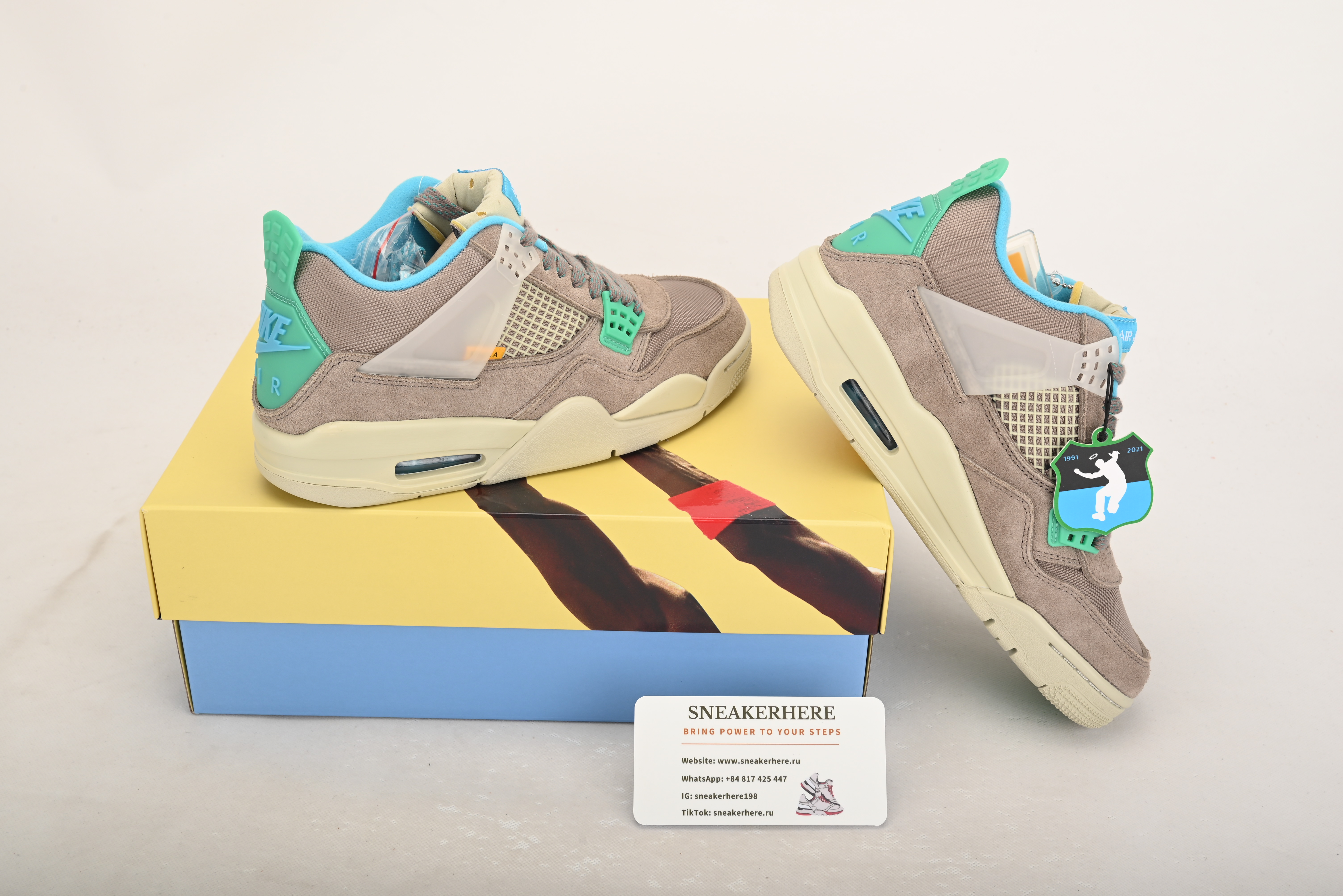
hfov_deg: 49.5
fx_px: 1455
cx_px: 672
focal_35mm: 39
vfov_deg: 34.2
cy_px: 448
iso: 100
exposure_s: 1/200
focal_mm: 39
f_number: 13
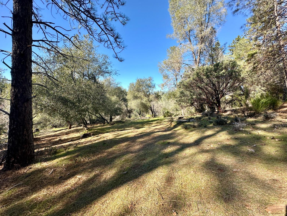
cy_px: 108
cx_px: 144
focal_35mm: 14
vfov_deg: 85.7
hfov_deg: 102.1
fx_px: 116
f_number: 2.2
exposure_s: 1/694
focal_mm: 2.22
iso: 40
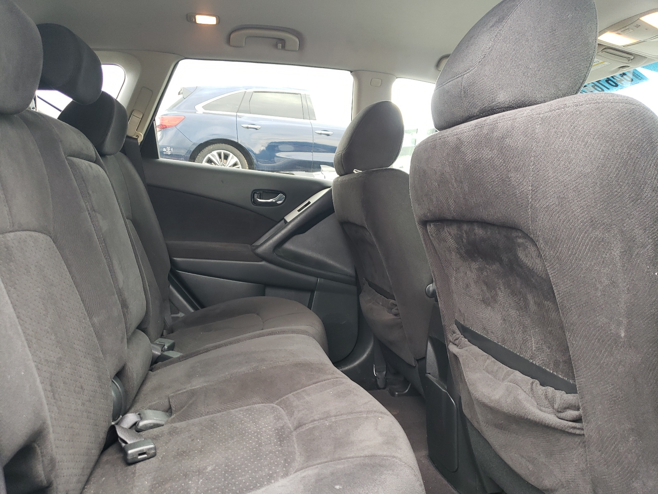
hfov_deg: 67.3
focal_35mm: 26
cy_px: 247
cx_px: 329
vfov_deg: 53.1
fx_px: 494
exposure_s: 1/50
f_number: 1.5
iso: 70
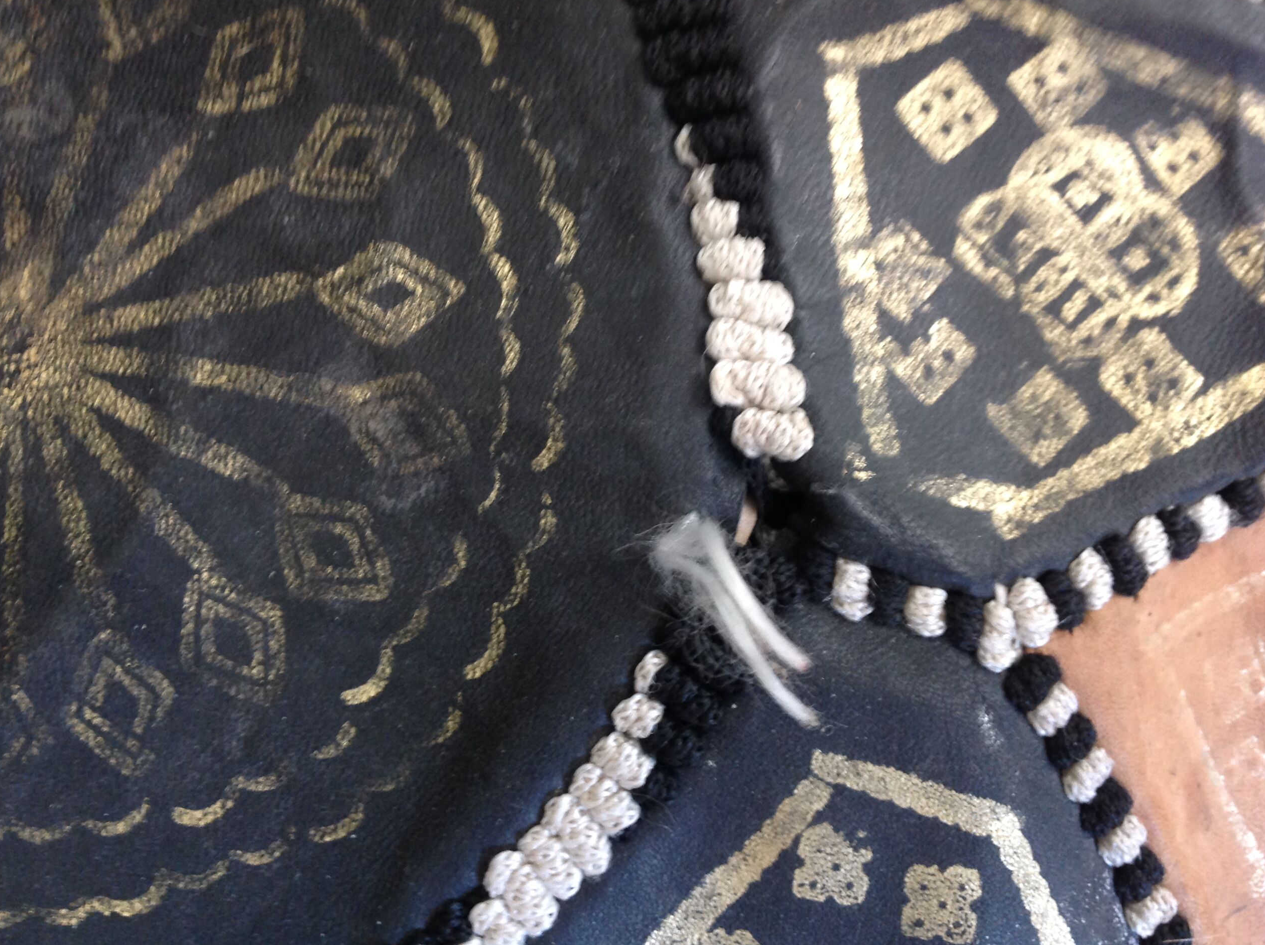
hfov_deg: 51.4
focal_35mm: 36
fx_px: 1314
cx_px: 641
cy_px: 463
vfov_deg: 39.6
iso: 160
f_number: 2.4
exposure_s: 1/15
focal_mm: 4.28
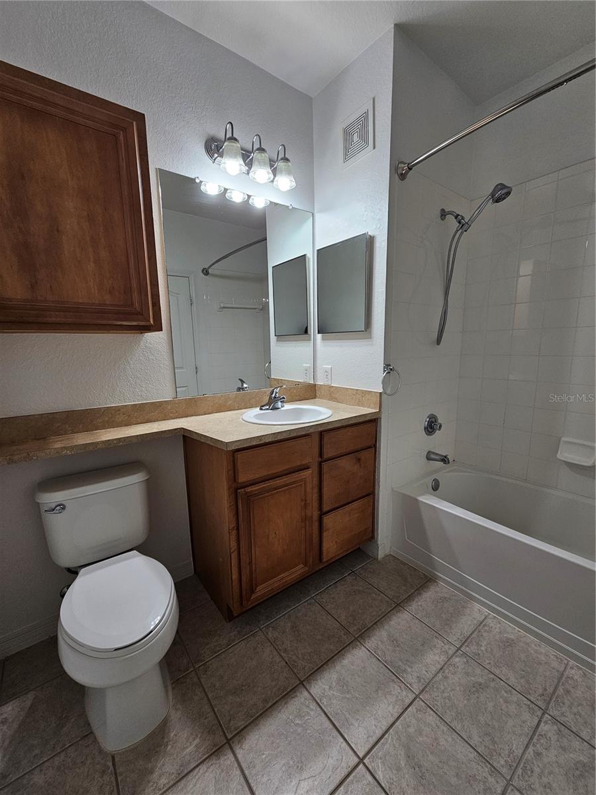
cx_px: 298
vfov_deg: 106.2
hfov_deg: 89.9
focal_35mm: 13
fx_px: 298
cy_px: 398
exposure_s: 1/60
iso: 64
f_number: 2.2
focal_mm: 2.2
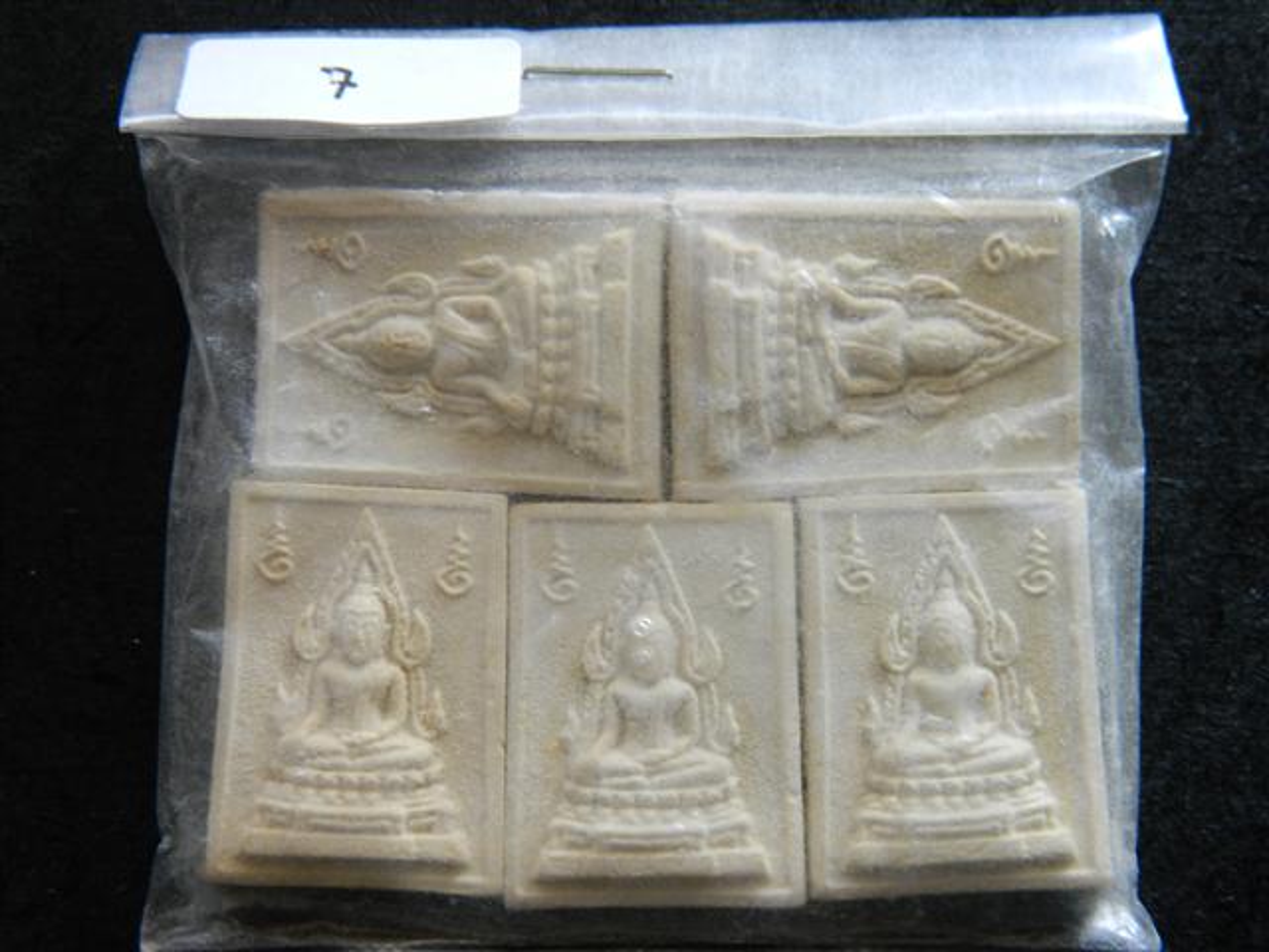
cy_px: 476
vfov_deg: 21.0
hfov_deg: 27.8
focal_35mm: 70
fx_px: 2566
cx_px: 634
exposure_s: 1/15
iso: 100
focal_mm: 12.6
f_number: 4
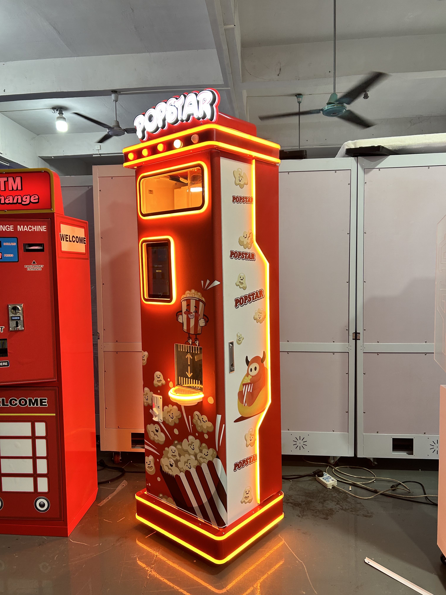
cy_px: 298
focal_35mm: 26
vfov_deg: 67.3
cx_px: 223
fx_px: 447
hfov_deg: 53.1
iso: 80
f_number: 1.5
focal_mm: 5.7
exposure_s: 1/100
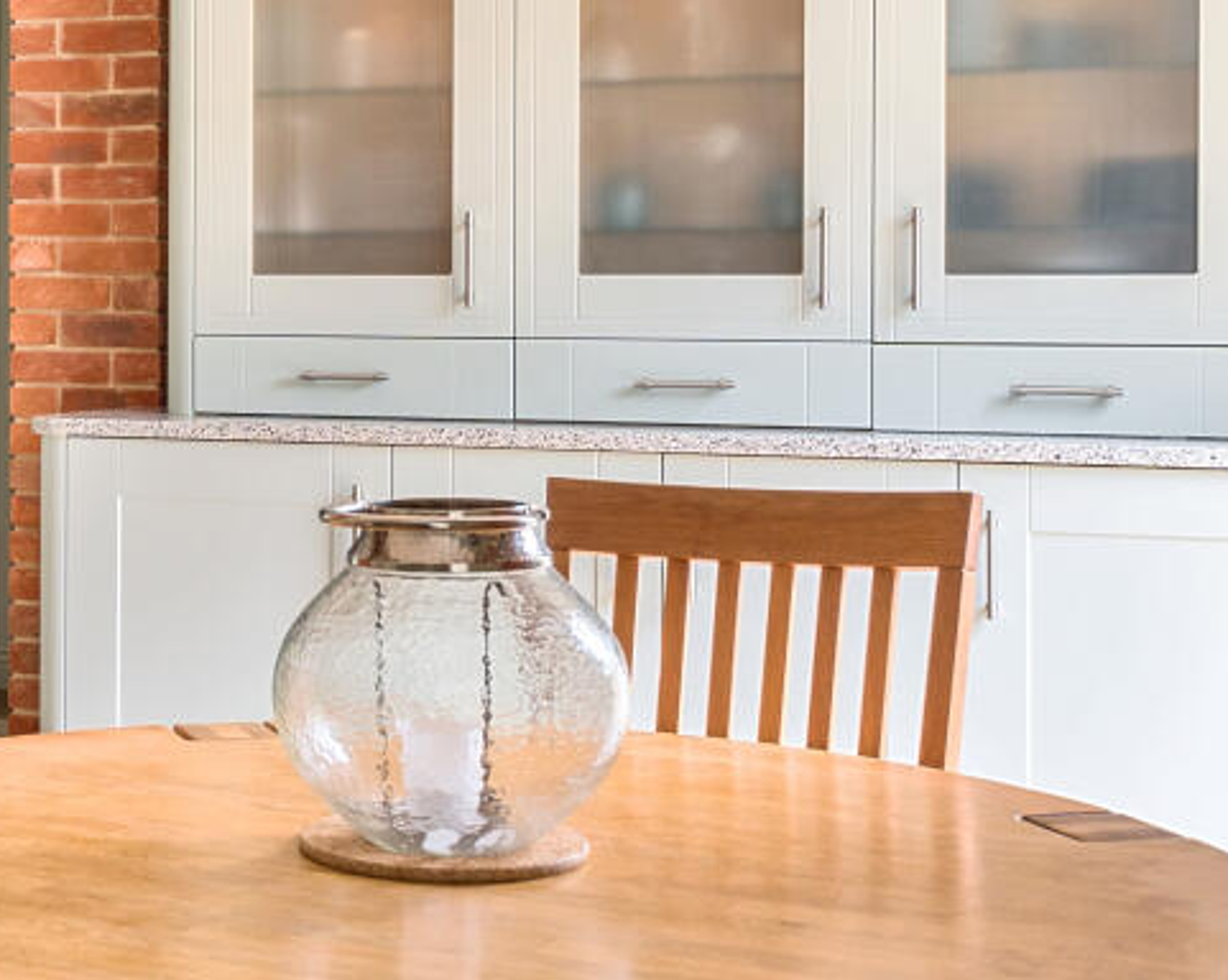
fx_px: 2469
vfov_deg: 22.3
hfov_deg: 27.1
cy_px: 300
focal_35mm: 68
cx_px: 148
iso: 100
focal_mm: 23
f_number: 8
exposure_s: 1/5
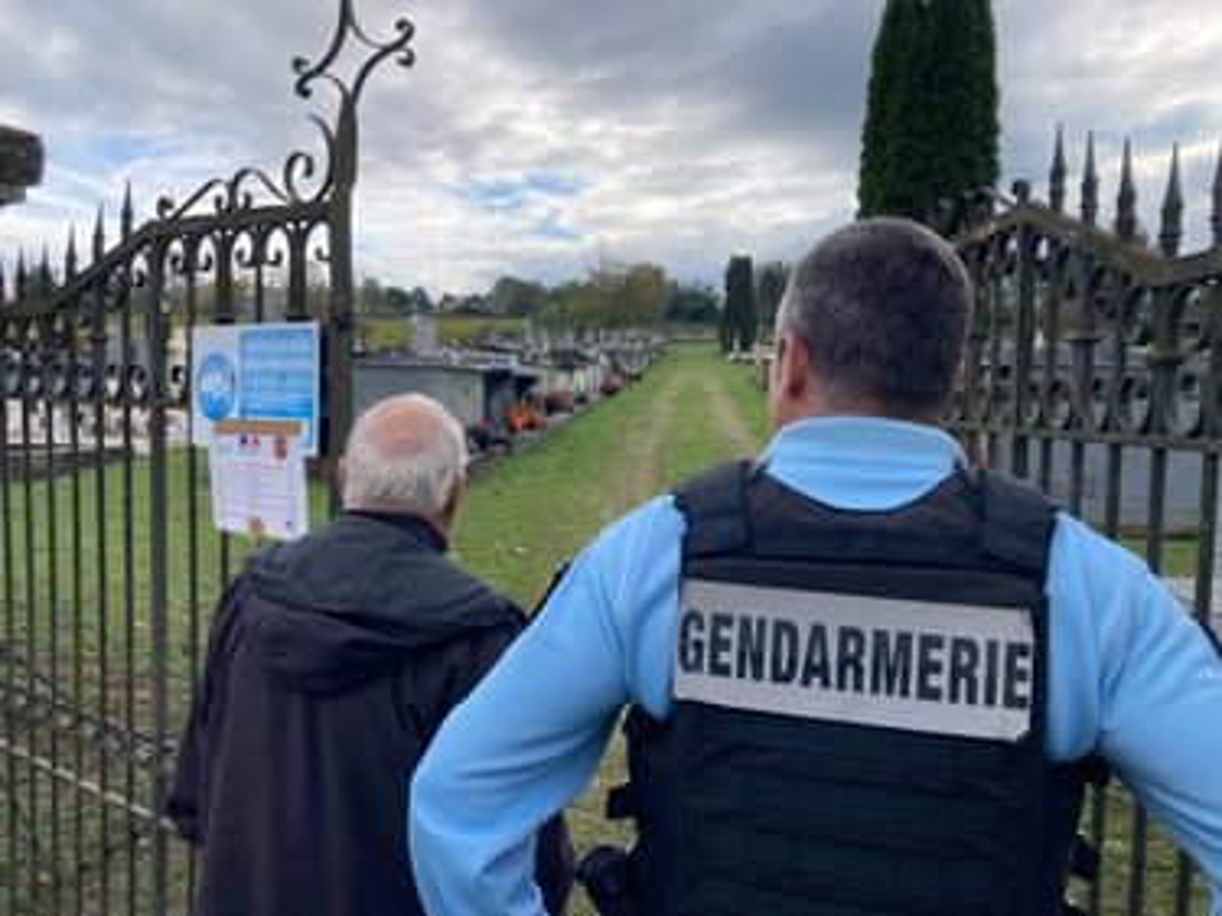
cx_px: 611
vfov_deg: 49.7
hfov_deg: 63.5
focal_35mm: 28
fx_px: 988
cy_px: 458
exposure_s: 1/738
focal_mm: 3.99
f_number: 1.8
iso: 20
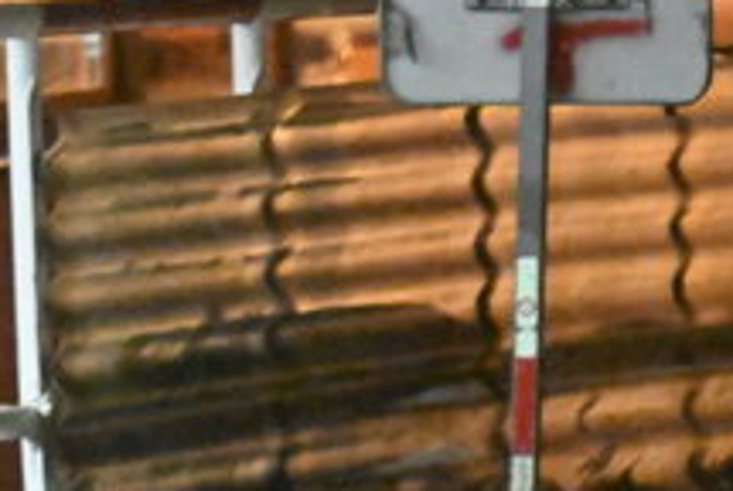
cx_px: -205
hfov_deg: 2.1
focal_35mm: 961
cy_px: 31
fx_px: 19594
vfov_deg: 1.4
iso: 32000
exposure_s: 1/200
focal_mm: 200
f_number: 3.2
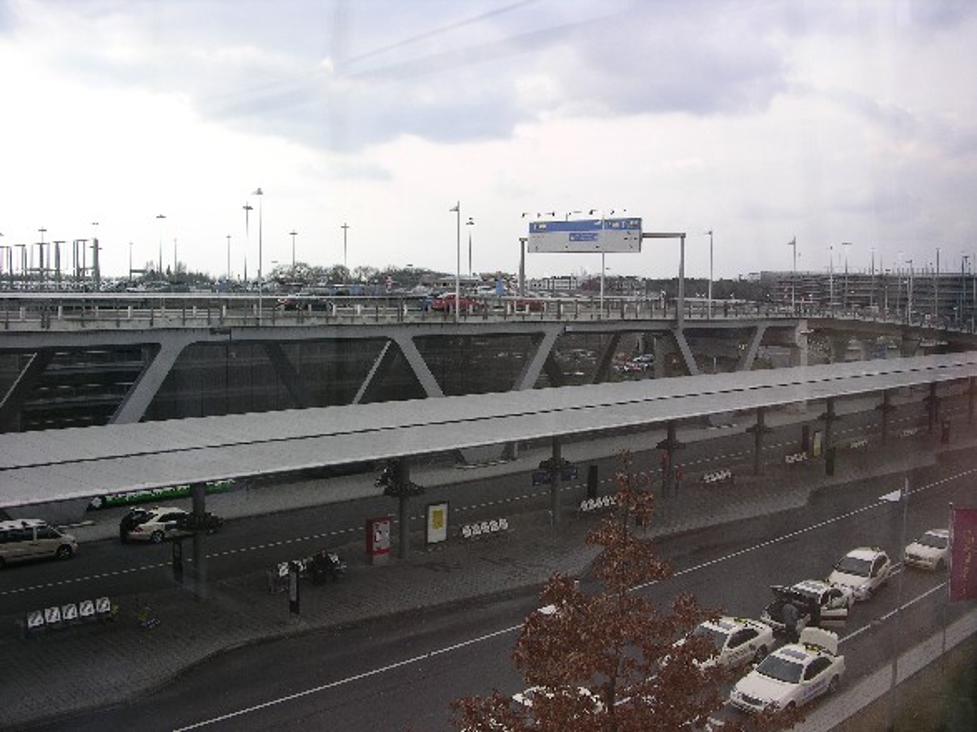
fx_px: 988
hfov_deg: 52.6
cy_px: 366
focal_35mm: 35
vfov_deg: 40.7
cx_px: 488
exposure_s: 1/73.8
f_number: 6.3
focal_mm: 8.9
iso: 50
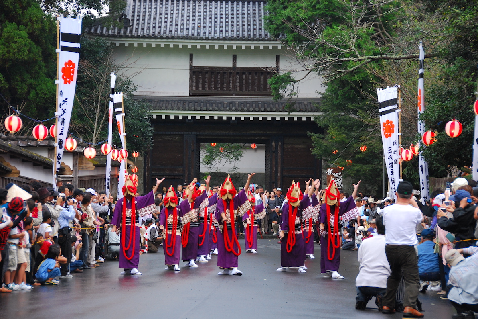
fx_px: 1646
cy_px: 160
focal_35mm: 124
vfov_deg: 11.0
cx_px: 238
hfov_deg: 16.5
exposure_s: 1/100
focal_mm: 82
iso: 400
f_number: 5.3
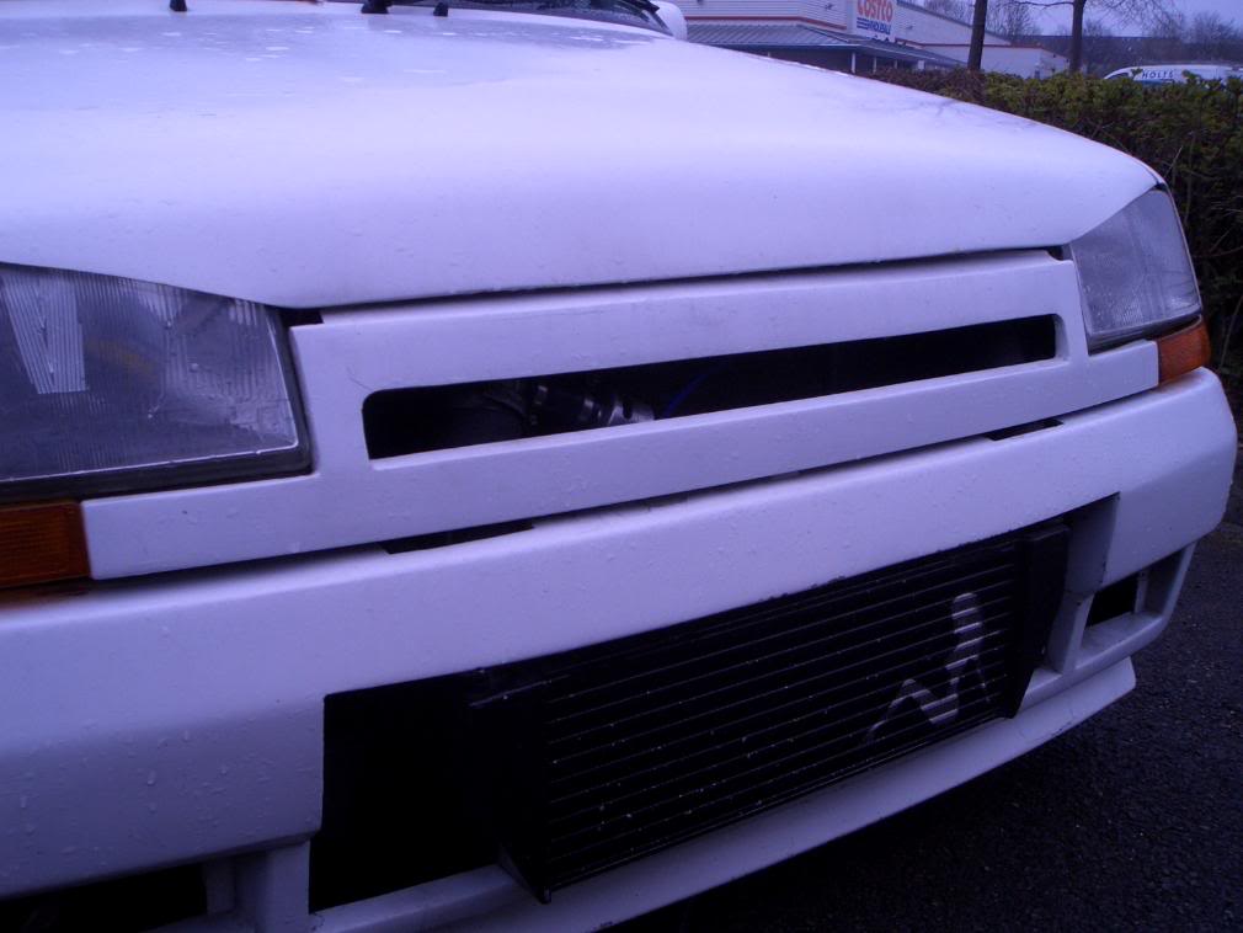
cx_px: 622
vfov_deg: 39.7
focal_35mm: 36
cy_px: 466
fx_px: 1293
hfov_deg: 51.3
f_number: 4
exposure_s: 1/250
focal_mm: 4.8
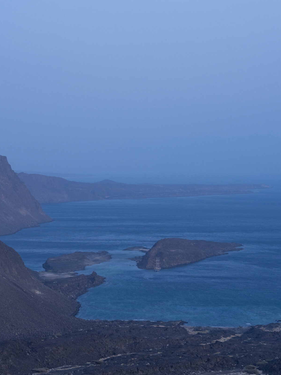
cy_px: 184
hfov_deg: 11.4
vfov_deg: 15.2
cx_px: 120
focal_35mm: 130
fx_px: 1407
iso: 640
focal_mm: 85
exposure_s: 1/25
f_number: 4.5
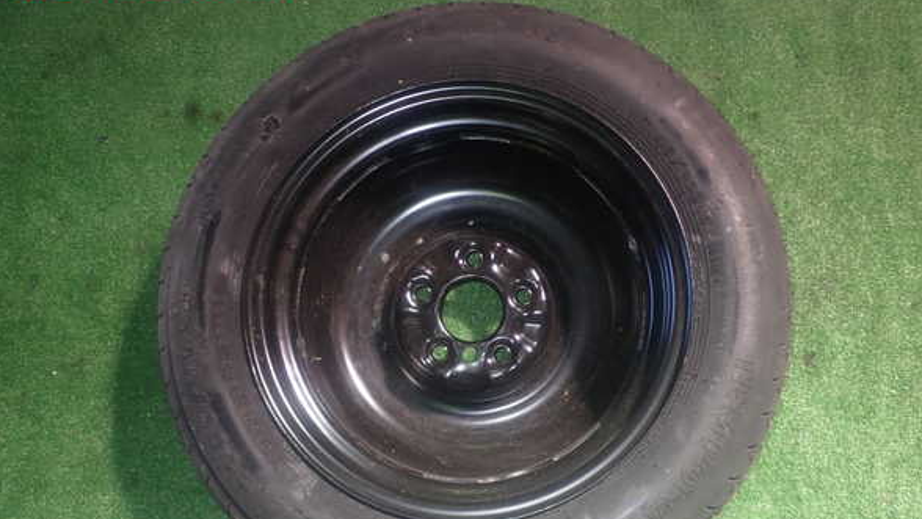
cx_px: 466
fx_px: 978
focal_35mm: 40
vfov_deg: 29.6
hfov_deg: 50.5
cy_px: 318
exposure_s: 1/80
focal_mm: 6.37
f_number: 2.5
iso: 100
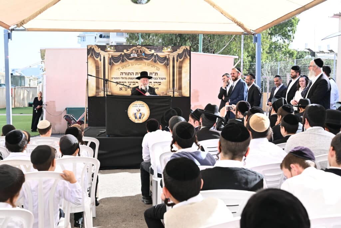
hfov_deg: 43.6
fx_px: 426
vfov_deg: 29.9
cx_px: 170
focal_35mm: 45
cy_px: 114
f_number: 4.5
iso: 100
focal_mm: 30
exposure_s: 1/200
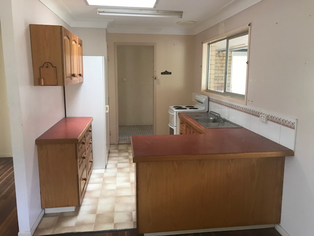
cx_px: 157
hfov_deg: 63.4
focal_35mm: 28
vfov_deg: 49.7
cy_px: 118
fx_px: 254
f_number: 1.8
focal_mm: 3.99
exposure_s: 1/17
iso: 50
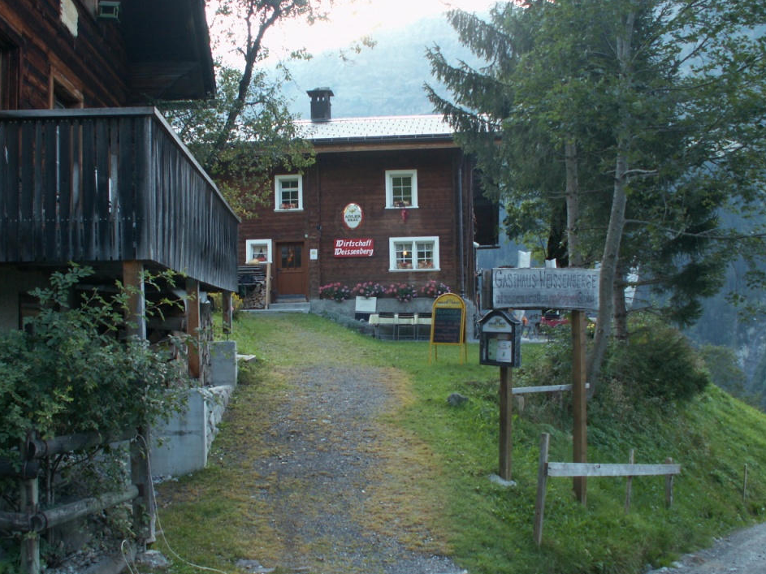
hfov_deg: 49.0
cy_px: 281
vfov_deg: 37.7
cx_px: 366
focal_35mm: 38
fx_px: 841
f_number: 3.2
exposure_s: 1/40
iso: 50
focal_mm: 5.86
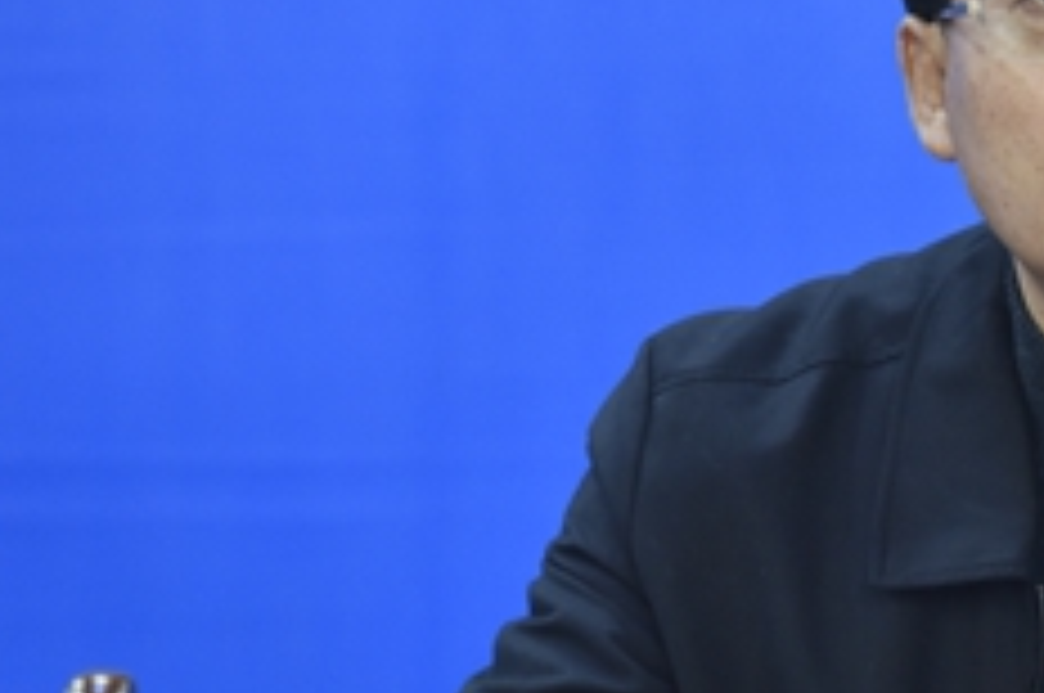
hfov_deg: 4.2
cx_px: 1202
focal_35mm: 495
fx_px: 14335
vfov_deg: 2.8
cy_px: 299
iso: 2000
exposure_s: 1/40
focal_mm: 185
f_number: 4.5
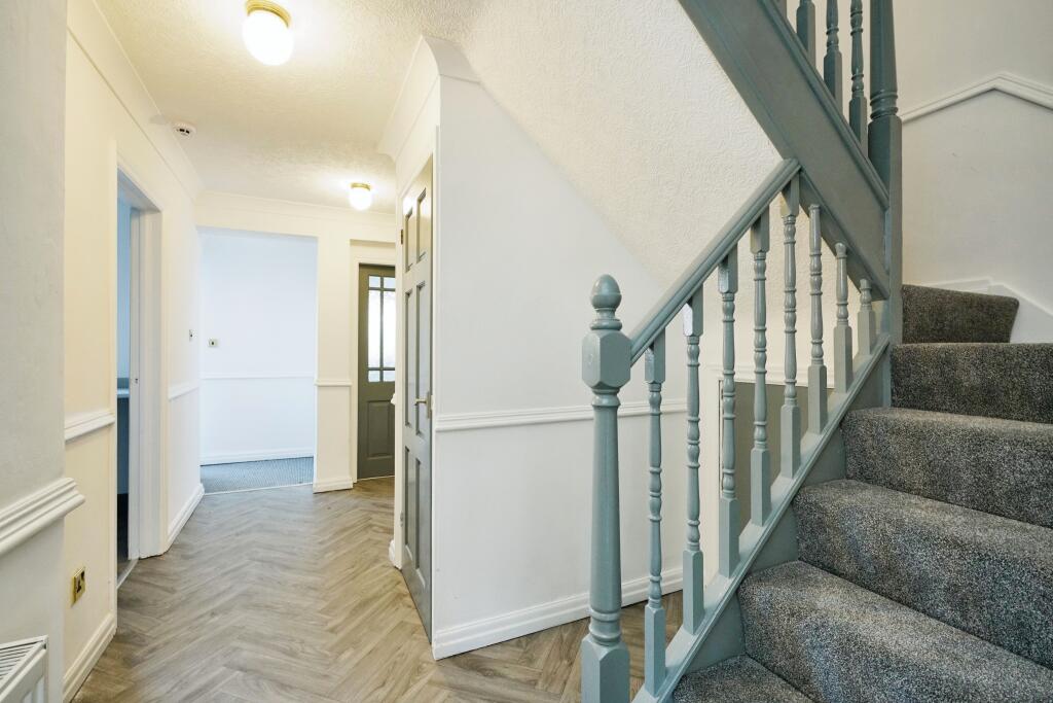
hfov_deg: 96.7
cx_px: 526
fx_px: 468
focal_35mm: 16
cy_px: 352
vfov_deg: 73.8
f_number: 9
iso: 2000
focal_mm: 16
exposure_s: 1/20
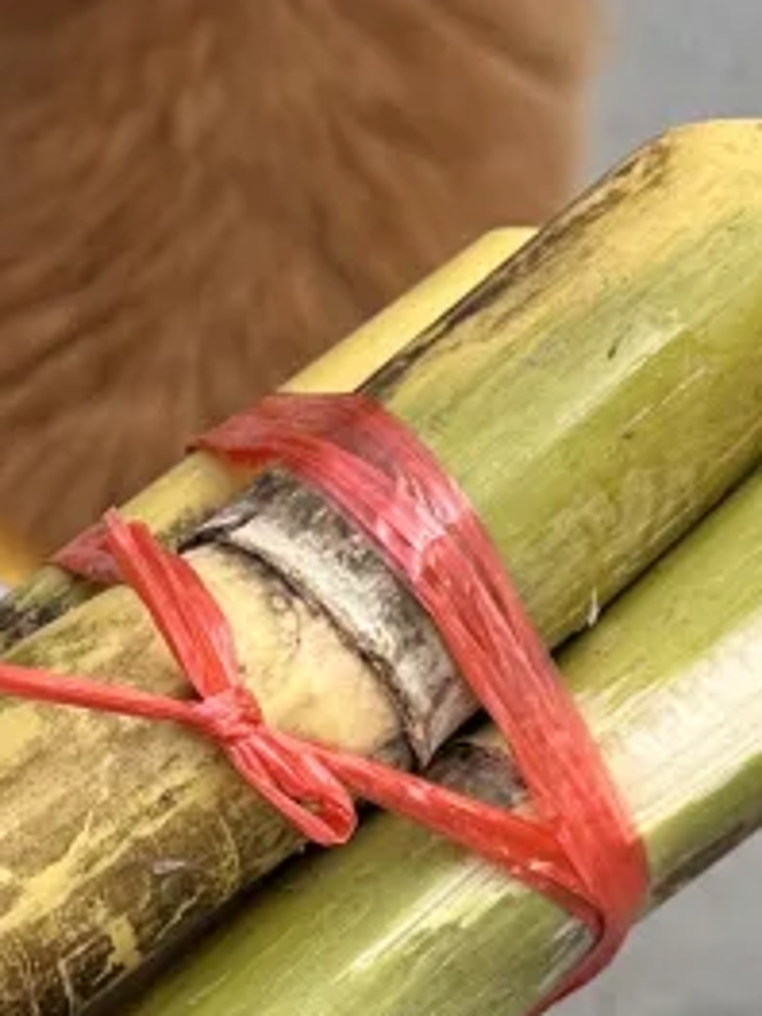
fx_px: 3845
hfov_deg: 11.1
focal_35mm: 131
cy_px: 1093
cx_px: -123
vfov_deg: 14.7
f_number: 1.78
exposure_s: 1/1357
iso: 80
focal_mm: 6.86
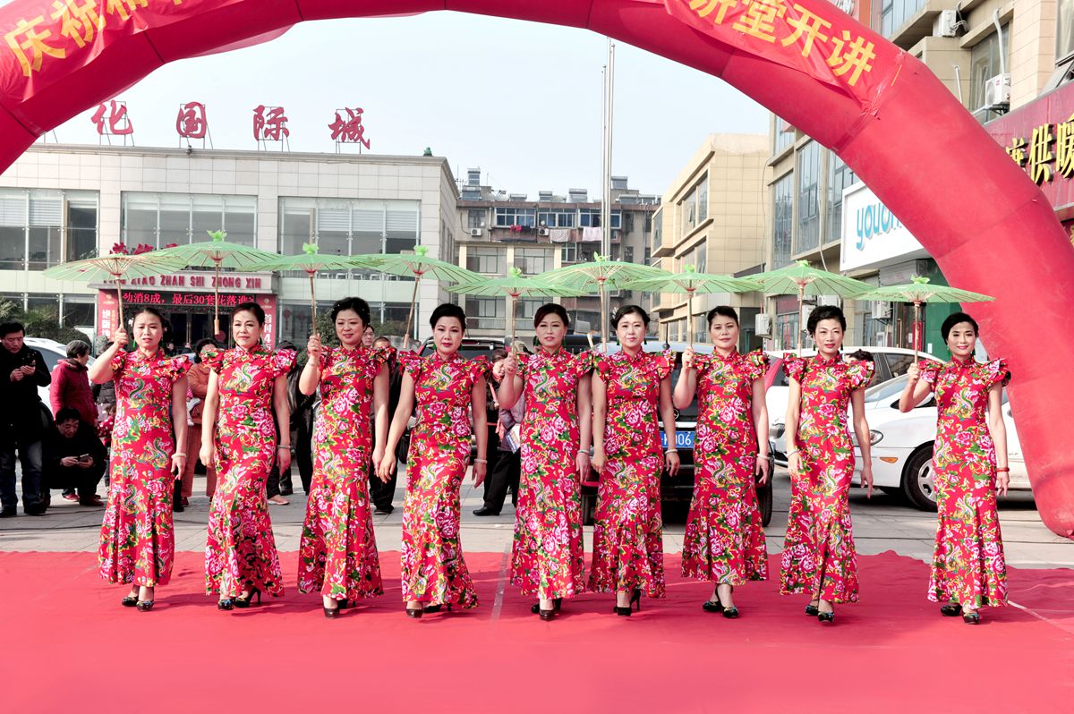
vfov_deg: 28.0
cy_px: 357
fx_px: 1431
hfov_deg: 41.1
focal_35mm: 48
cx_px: 537
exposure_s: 1/250
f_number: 7.1
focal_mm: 48
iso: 200
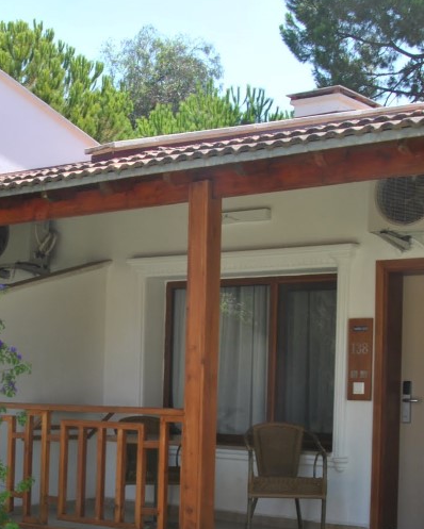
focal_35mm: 65
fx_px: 1019
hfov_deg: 23.2
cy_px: 386
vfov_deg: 28.8
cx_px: 97
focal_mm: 20
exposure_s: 1/160
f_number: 6.3
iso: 100
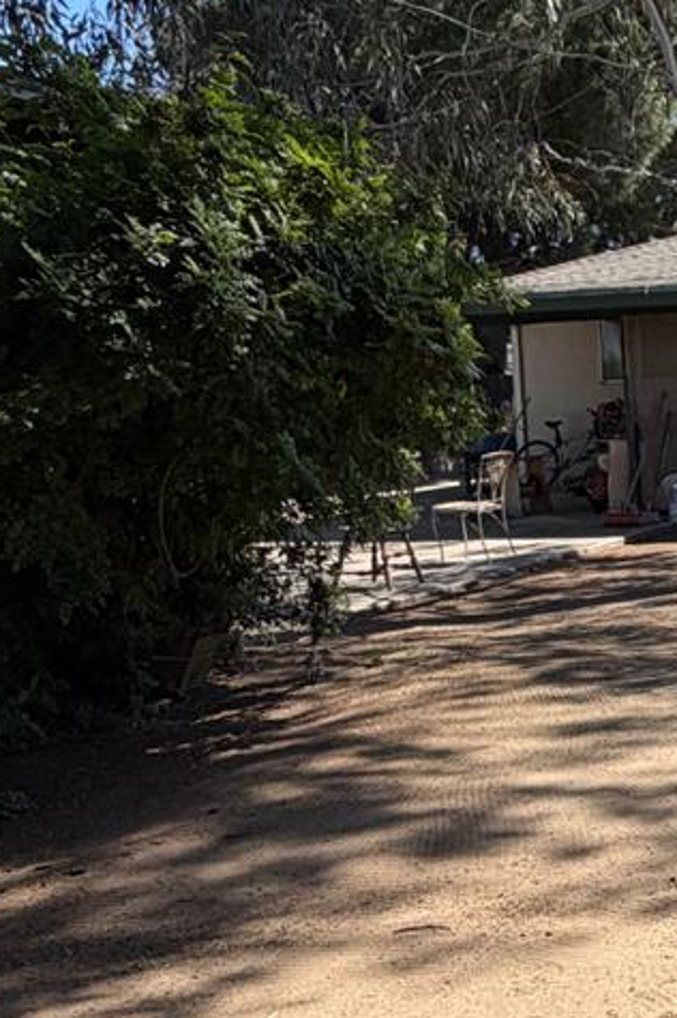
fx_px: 1299
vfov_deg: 42.8
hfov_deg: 25.4
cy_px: 494
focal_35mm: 46
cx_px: 867
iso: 32
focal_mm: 2.22
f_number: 2.2
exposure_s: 1/770
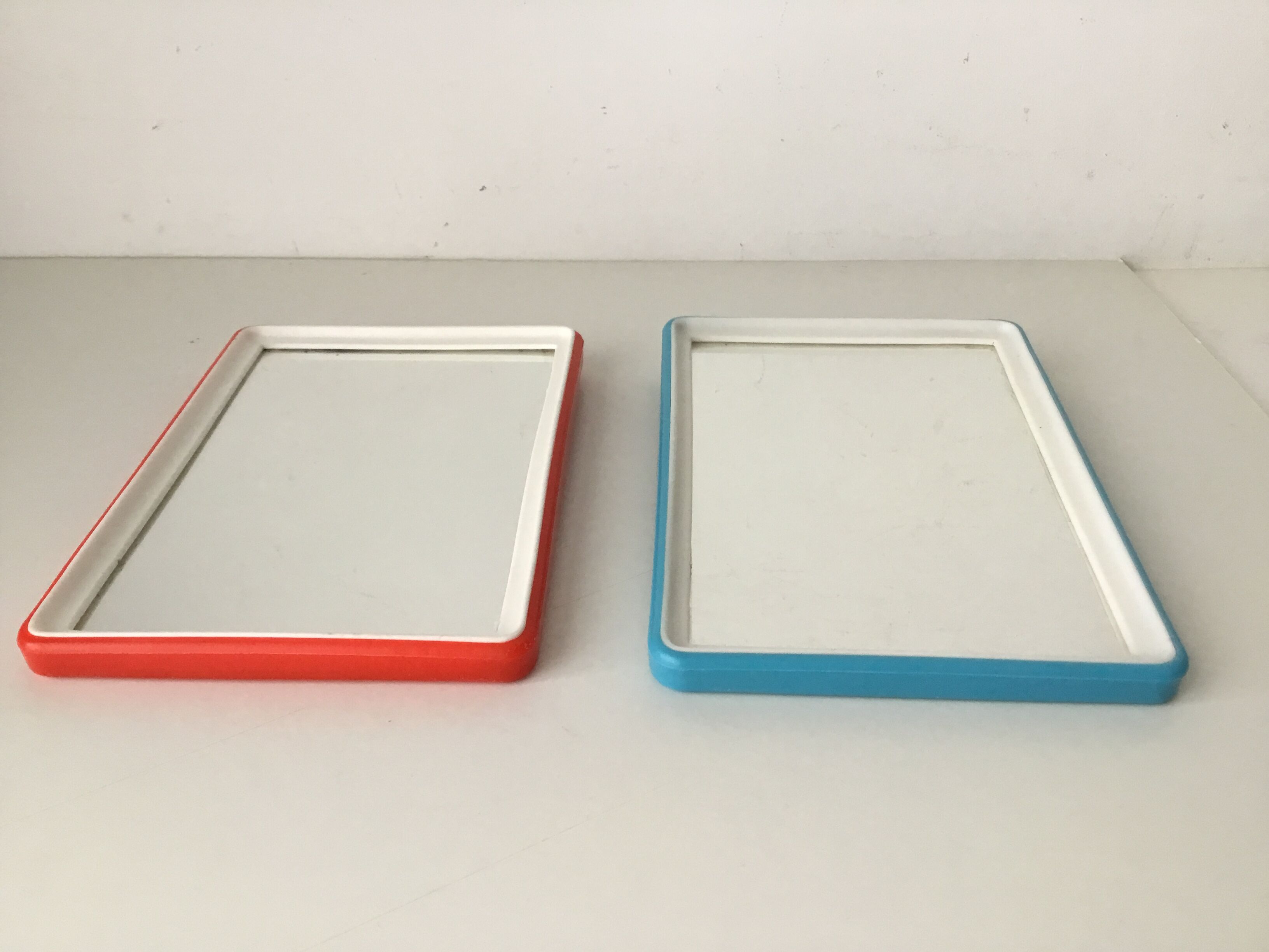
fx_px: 1136
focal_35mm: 31
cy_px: 476
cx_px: 634
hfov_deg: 58.4
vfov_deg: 45.4
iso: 40
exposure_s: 1/33
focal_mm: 3.3
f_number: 2.4
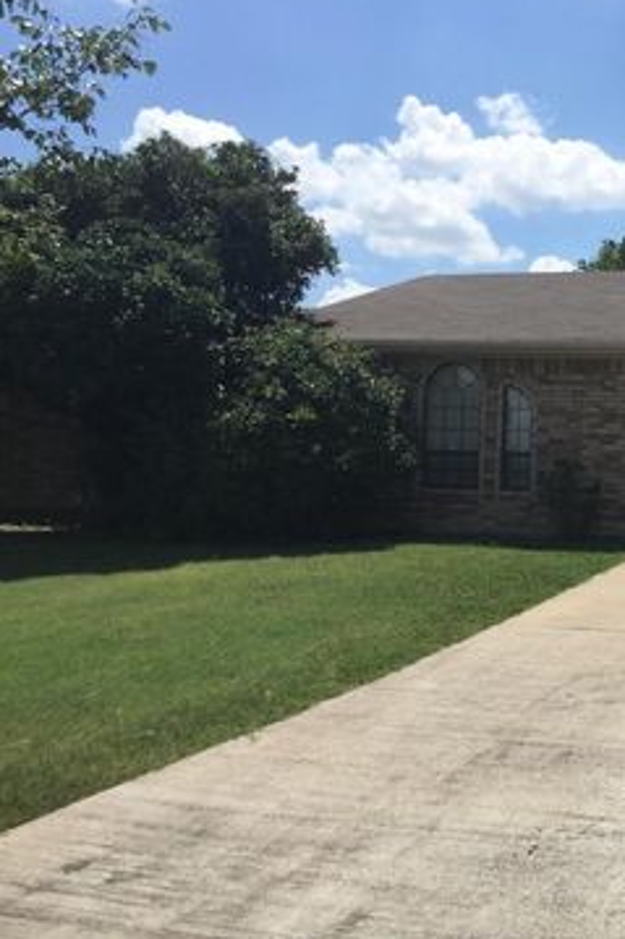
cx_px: 651
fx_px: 1095
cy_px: 459
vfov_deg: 46.4
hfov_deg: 29.4
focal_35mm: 42
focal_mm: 4.15
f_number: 2.2
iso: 32
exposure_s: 1/3049
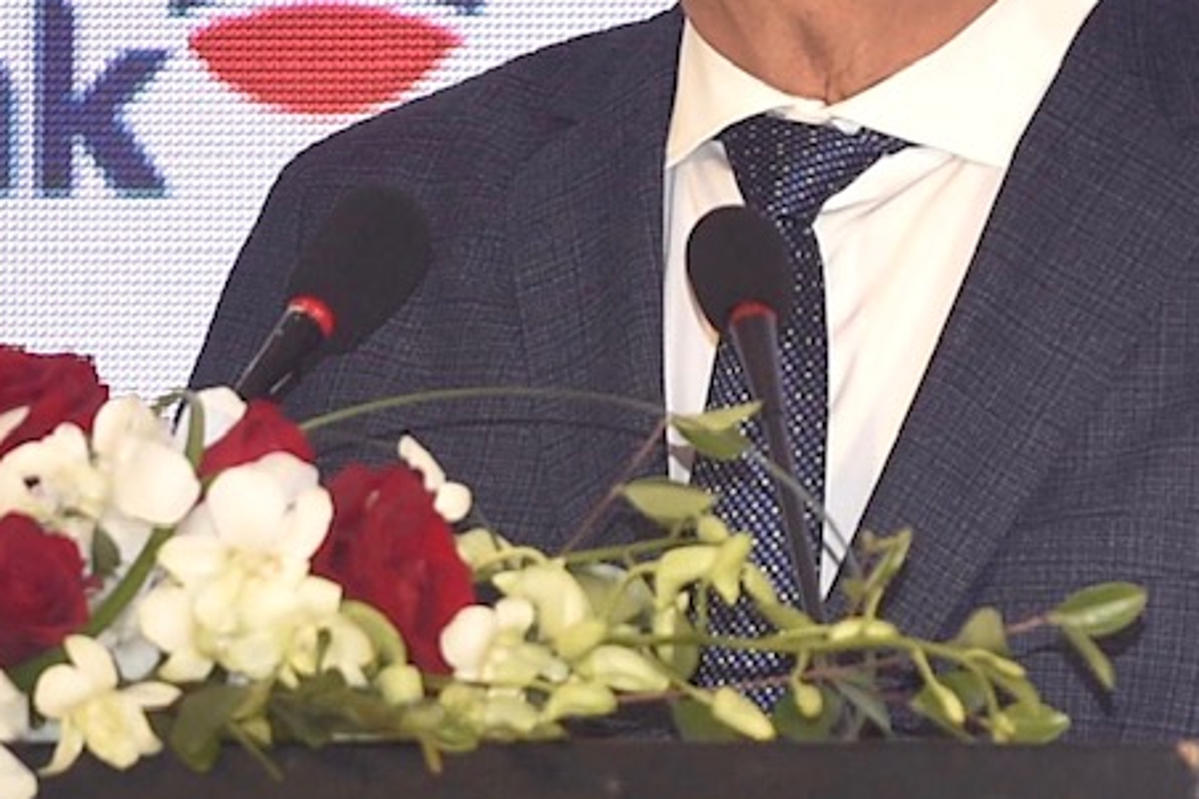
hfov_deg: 3.8
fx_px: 17911
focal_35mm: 538
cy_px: 97
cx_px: 401
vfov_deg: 2.6
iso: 500
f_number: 4
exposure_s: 1/160
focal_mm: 190
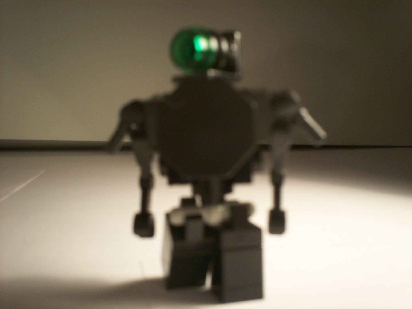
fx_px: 428
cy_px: 154
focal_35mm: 36
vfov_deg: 39.7
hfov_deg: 51.4
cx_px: 206
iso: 140
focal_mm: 6
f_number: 4.5
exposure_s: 1/23.4
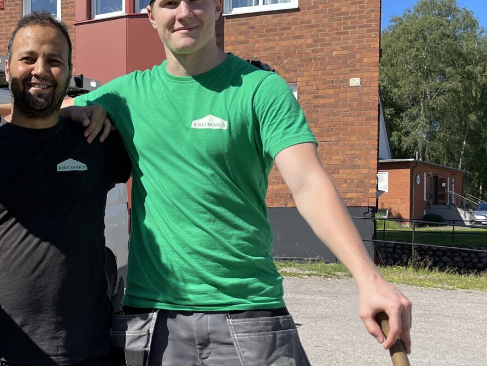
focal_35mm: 56
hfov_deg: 32.6
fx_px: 788
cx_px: 49
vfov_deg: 26.0
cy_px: 227
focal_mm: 5.1
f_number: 1.6
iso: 32
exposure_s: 1/2203
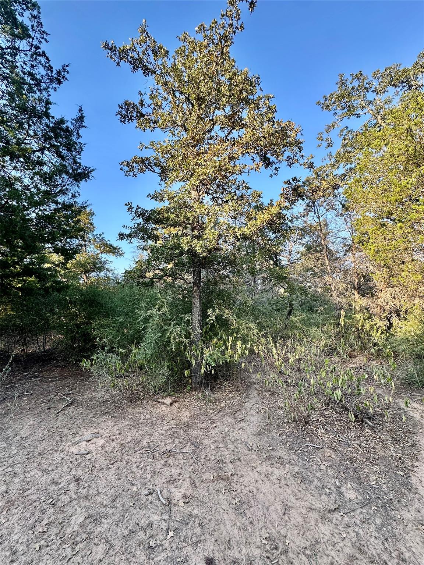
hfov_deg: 85.7
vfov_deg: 102.1
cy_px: 282
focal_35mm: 14
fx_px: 229
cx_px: 212
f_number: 2.2
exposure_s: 1/147
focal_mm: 2.22
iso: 40
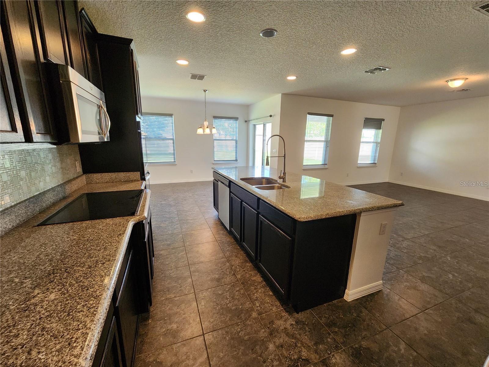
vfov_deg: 89.9
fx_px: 184
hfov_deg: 106.2
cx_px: 244
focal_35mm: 13
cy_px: 184
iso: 250
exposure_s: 1/60
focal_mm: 2.2
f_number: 2.2
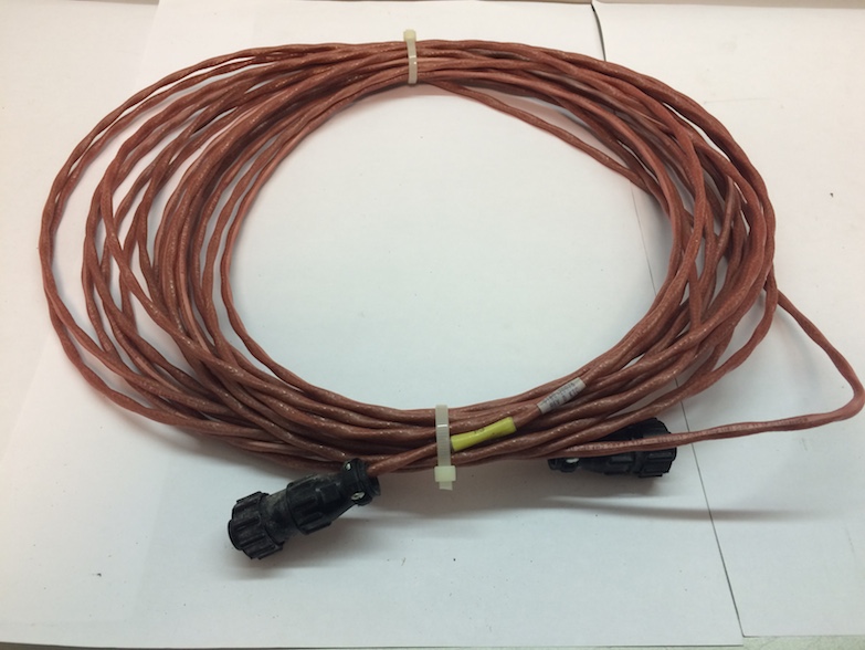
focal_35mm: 29
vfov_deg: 48.3
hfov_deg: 61.6
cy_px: 325
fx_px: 725
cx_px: 432
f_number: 2.2
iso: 40
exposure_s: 1/33
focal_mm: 4.15
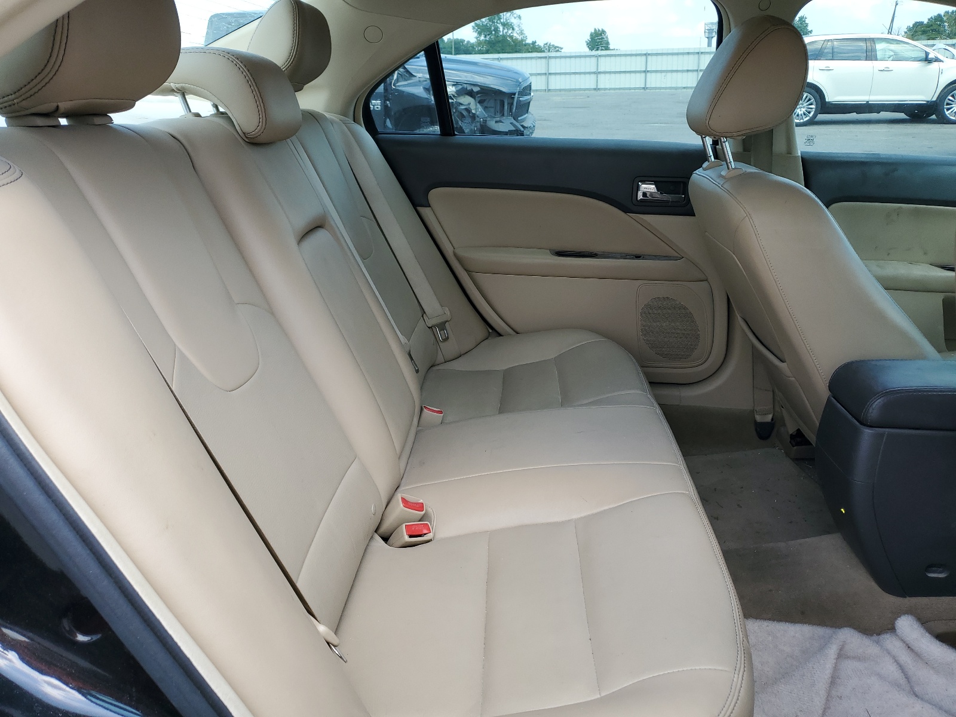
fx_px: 718
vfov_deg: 53.1
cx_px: 478
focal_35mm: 26
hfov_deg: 67.3
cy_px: 358
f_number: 1.5
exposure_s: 1/435
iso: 50
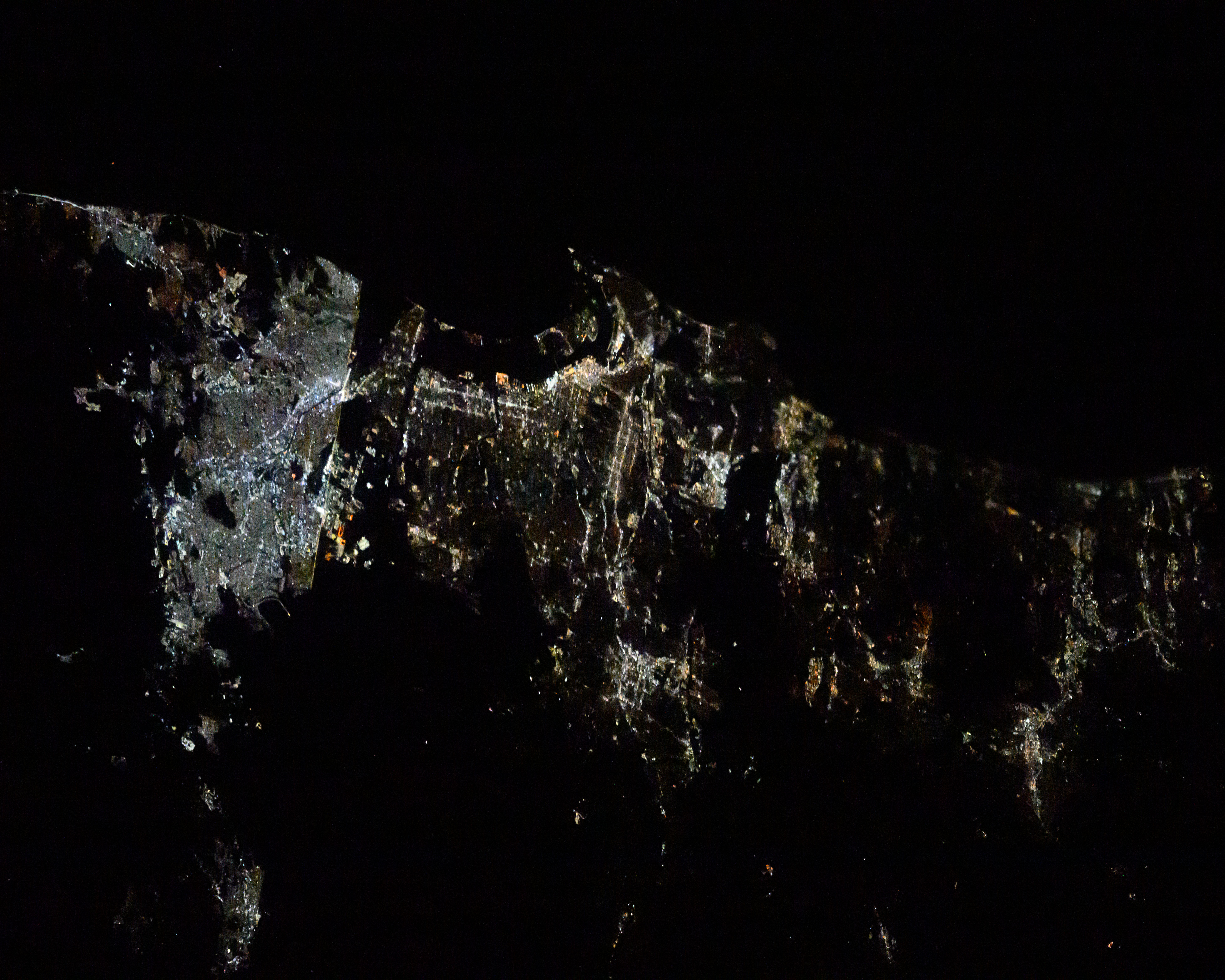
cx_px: 488
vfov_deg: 6.8
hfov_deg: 8.5
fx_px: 8193
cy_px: 489
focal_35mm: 226
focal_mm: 200
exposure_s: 1/250
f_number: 2
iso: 25600
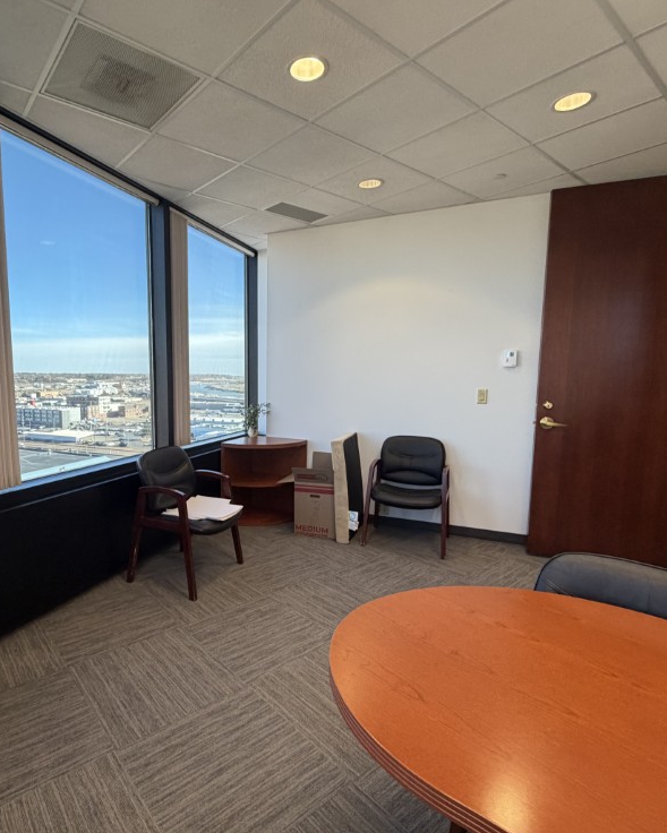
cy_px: 429
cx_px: 256
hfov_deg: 69.9
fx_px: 469
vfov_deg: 83.3
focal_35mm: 19
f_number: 2.2
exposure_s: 1/120
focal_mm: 2.22
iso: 250
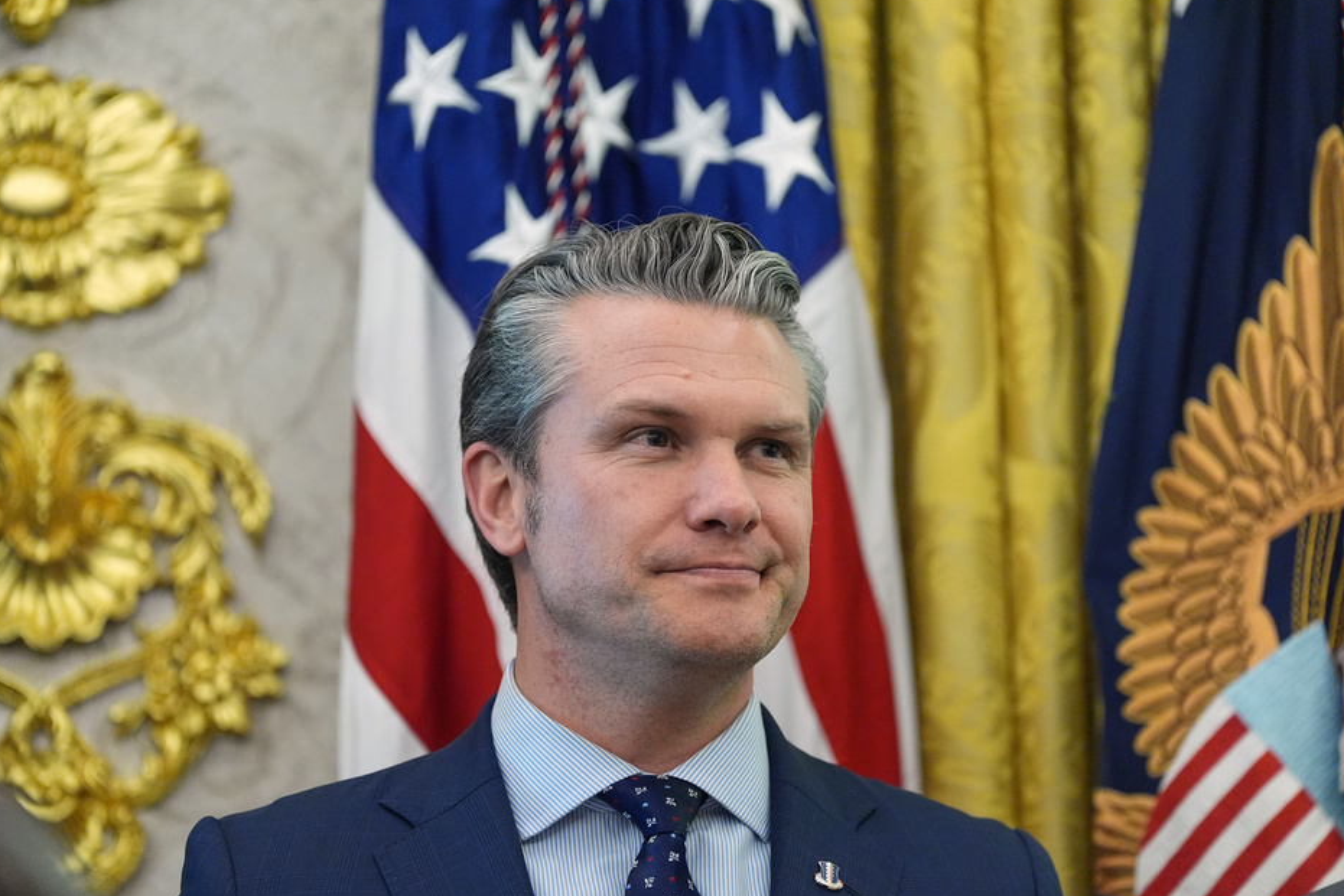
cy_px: 483
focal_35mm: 220
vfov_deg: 6.2
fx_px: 8214
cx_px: 686
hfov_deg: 9.4
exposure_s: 1/400
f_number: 2.8
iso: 4000
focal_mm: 200
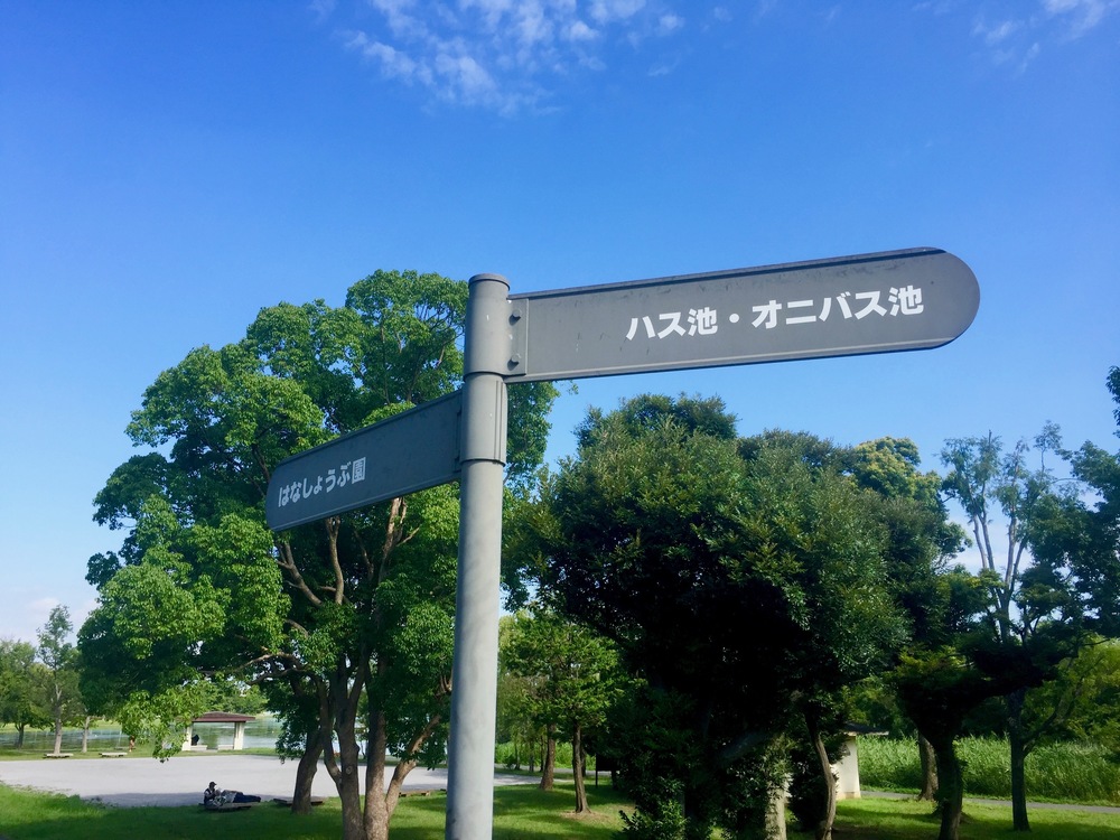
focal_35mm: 29
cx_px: 560
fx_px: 938
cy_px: 420
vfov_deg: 48.2
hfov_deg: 61.7
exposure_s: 1/942
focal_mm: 4.15
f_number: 2.2
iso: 32
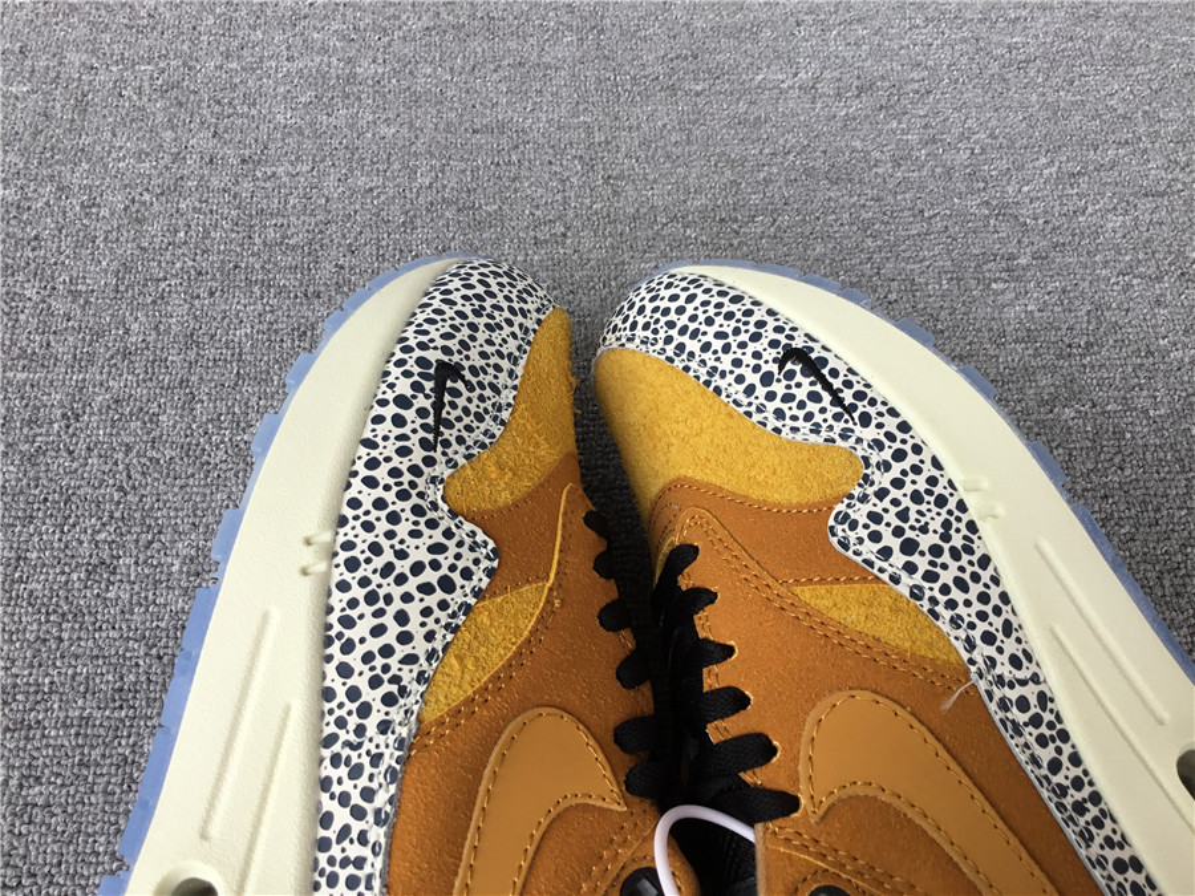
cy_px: 448
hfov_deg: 58.4
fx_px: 1070
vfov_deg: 45.4
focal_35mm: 31
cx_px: 598
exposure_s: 1/100
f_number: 2.4
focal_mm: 3.3
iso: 25
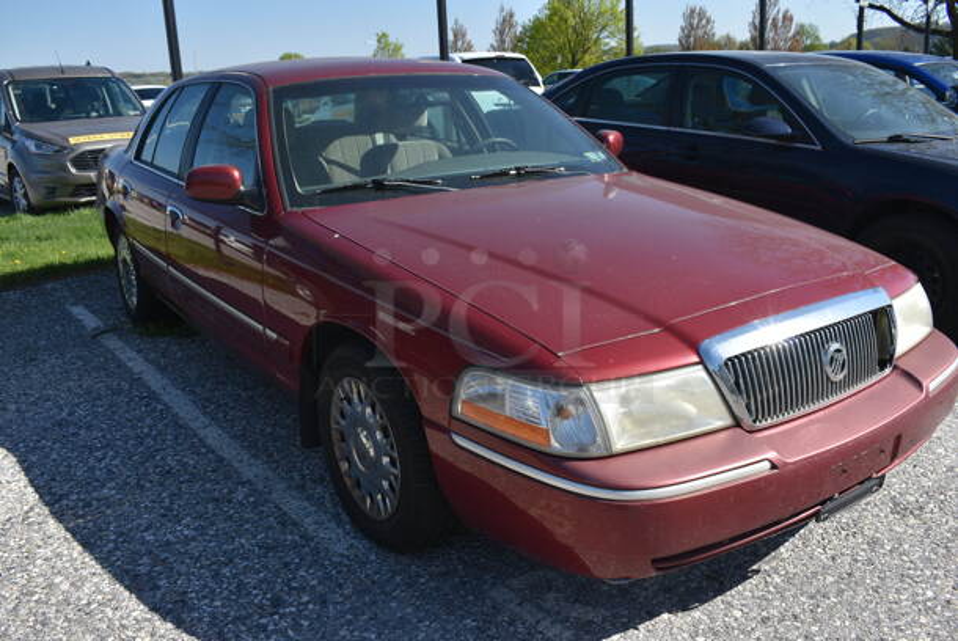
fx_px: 799
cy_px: 320
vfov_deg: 43.7
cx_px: 479
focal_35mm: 30
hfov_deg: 61.9
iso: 200
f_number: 8
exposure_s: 1/640
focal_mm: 20
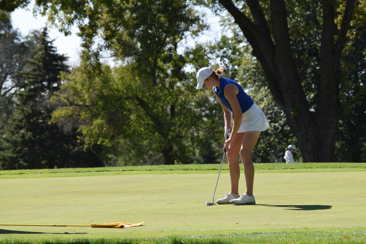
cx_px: 183
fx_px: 2517
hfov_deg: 8.3
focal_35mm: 248
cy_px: 122
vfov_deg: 5.6
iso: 250
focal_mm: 165
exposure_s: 1/500
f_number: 8
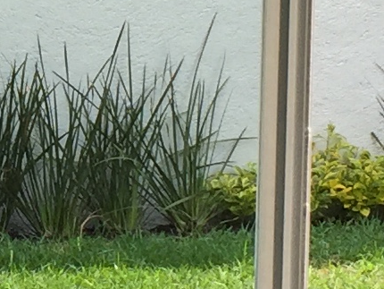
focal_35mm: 220
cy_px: -10
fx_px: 2442
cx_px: -73
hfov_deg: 8.9
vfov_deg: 6.7
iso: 32
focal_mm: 4.15
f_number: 2.2
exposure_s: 1/719
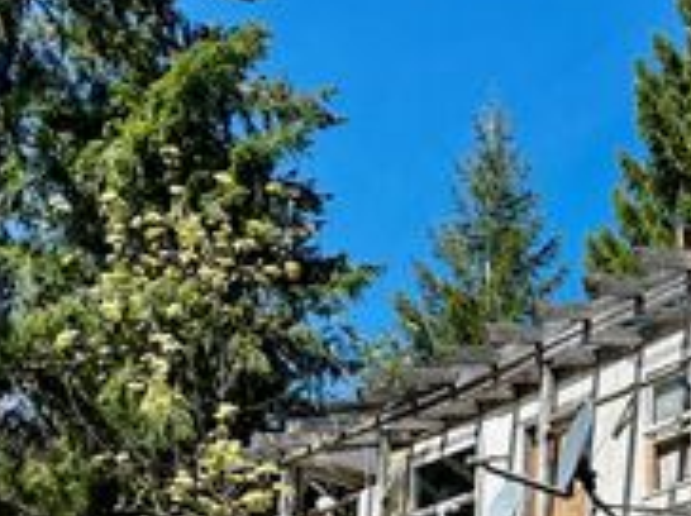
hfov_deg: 28.2
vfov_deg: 20.4
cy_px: 662
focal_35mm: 66
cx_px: 630
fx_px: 1316
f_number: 1.78
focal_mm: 6.76
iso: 80
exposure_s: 1/2506
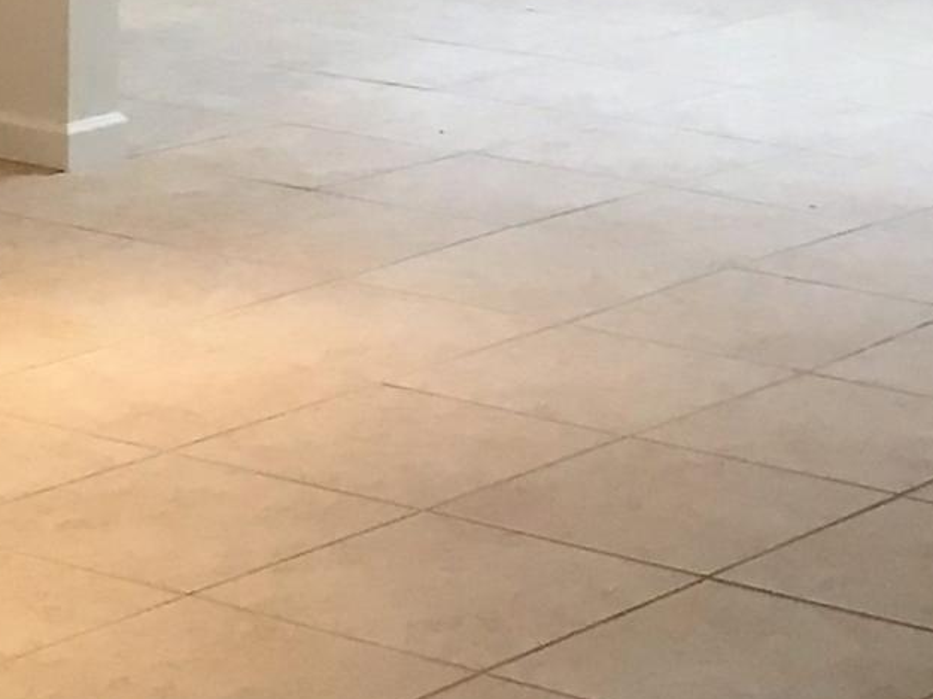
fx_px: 3745
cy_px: -250
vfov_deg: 10.4
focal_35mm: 139
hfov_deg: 14.1
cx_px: 806
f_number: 2.2
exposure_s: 1/30
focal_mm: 4.15
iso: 64
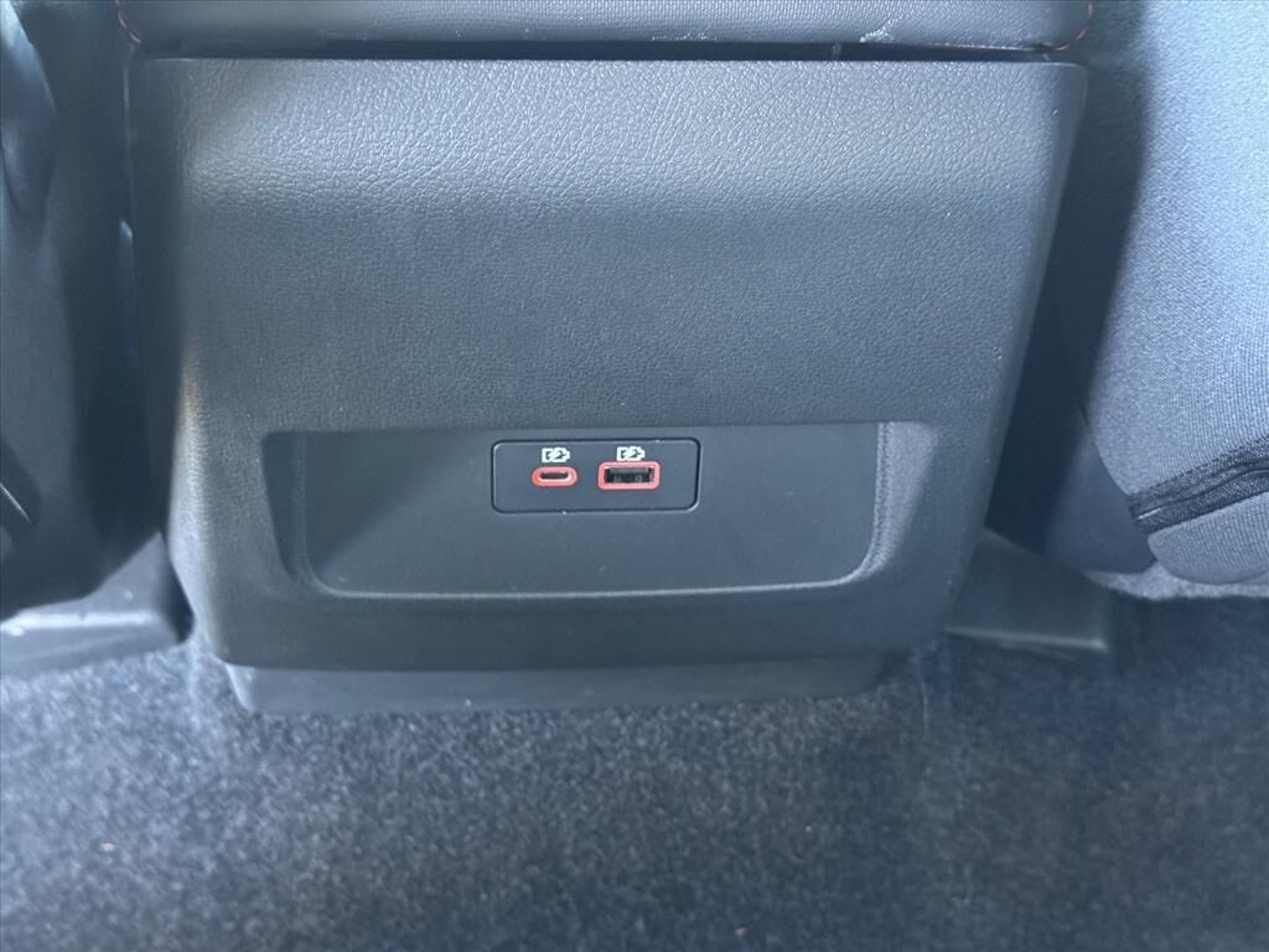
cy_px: 476
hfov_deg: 39.7
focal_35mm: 48
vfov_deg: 30.3
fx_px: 1760
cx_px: 634
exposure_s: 1/30
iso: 640
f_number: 1.78
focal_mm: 6.76
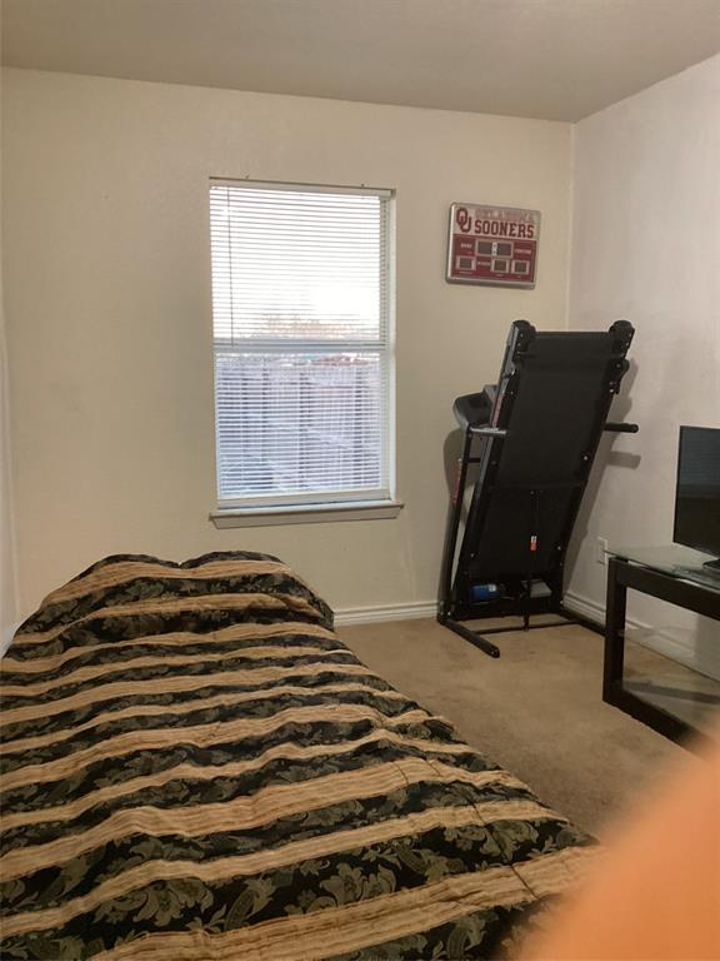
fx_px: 860
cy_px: 480
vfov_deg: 58.4
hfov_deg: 45.4
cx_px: 360
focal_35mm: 31
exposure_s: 1/30
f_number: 2.4
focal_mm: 3.3
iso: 400
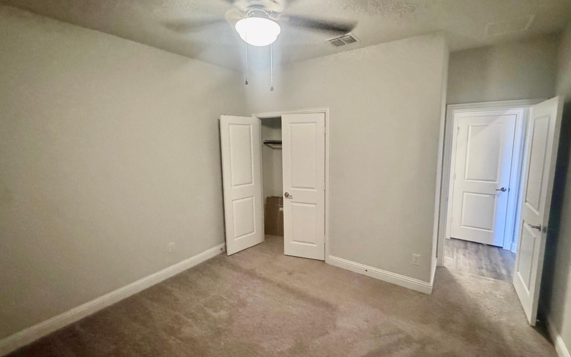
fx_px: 249
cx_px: 304
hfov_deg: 97.7
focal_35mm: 16
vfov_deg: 71.2
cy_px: 171
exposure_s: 1/60
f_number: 2.2
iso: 1250
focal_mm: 2.22
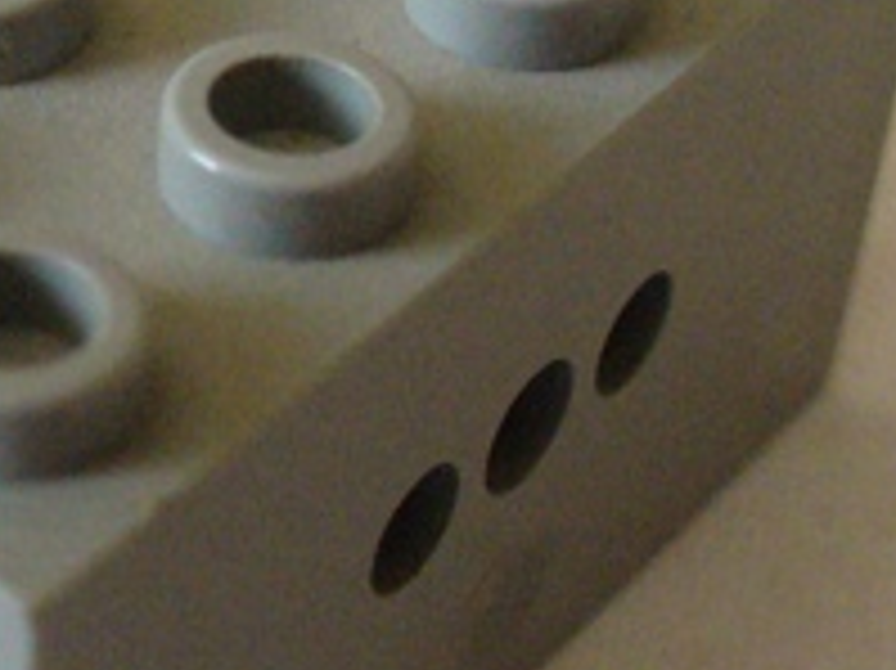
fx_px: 3078
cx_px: -50
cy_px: 265
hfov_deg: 16.2
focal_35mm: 119
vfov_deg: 12.4
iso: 400
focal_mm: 6.1
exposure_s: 1/500
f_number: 2.8
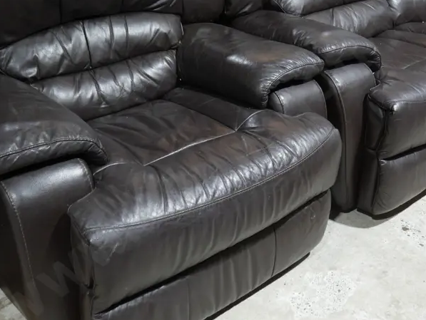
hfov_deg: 39.0
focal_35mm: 48
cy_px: 102
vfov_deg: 30.1
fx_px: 591
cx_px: 295
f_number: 3.5
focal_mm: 14
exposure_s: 1/60
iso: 500
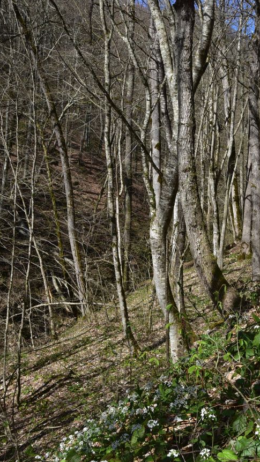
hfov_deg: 15.0
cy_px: 231
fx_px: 968
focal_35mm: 79
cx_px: 260
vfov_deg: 26.8
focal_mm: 50
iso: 160
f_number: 13
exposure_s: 1/125
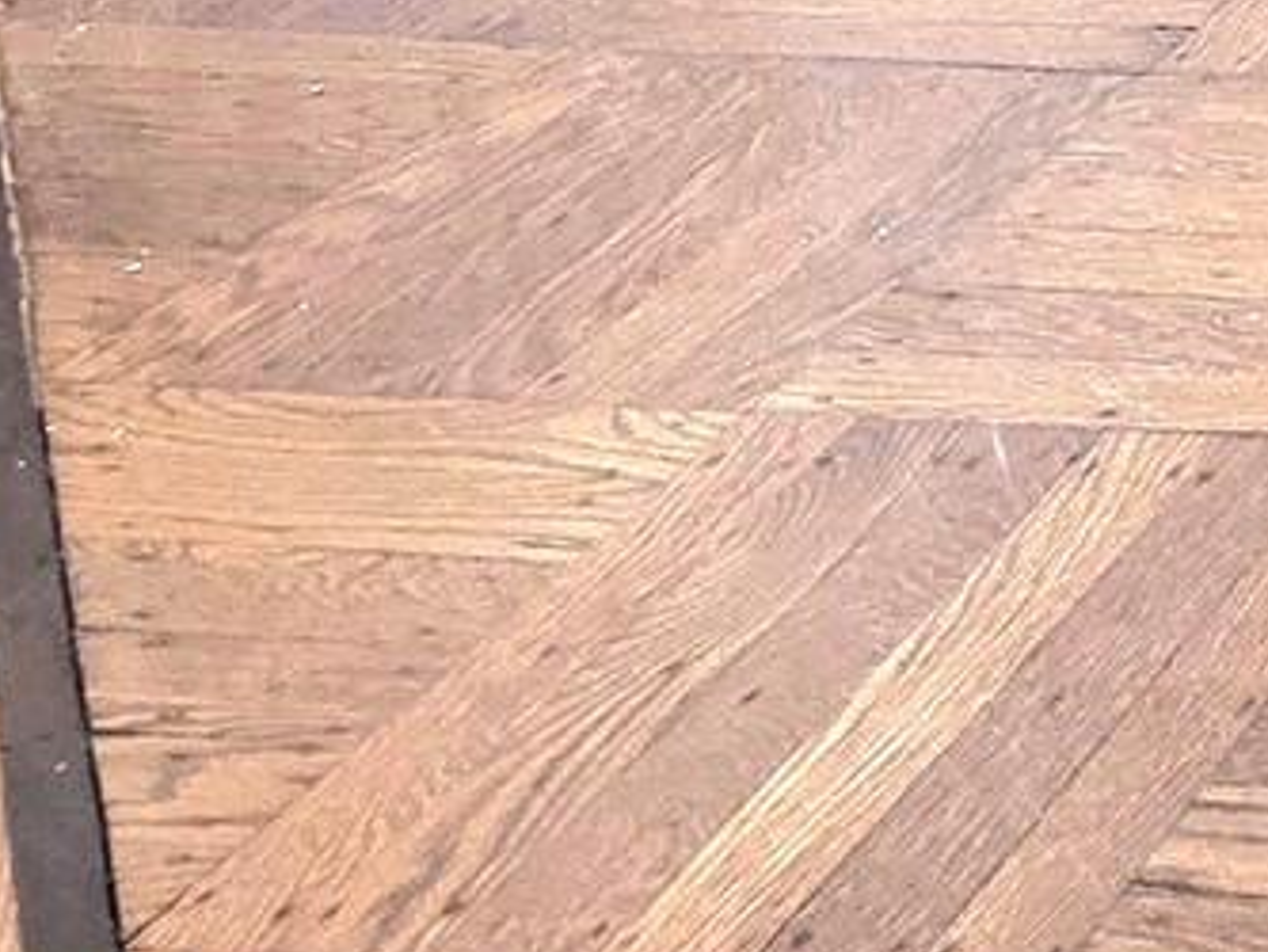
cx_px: 2883
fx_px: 2931
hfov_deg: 15.7
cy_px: -944
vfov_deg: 15.0
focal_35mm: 80
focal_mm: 2.2
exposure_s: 1/60.2
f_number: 2.2
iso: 80
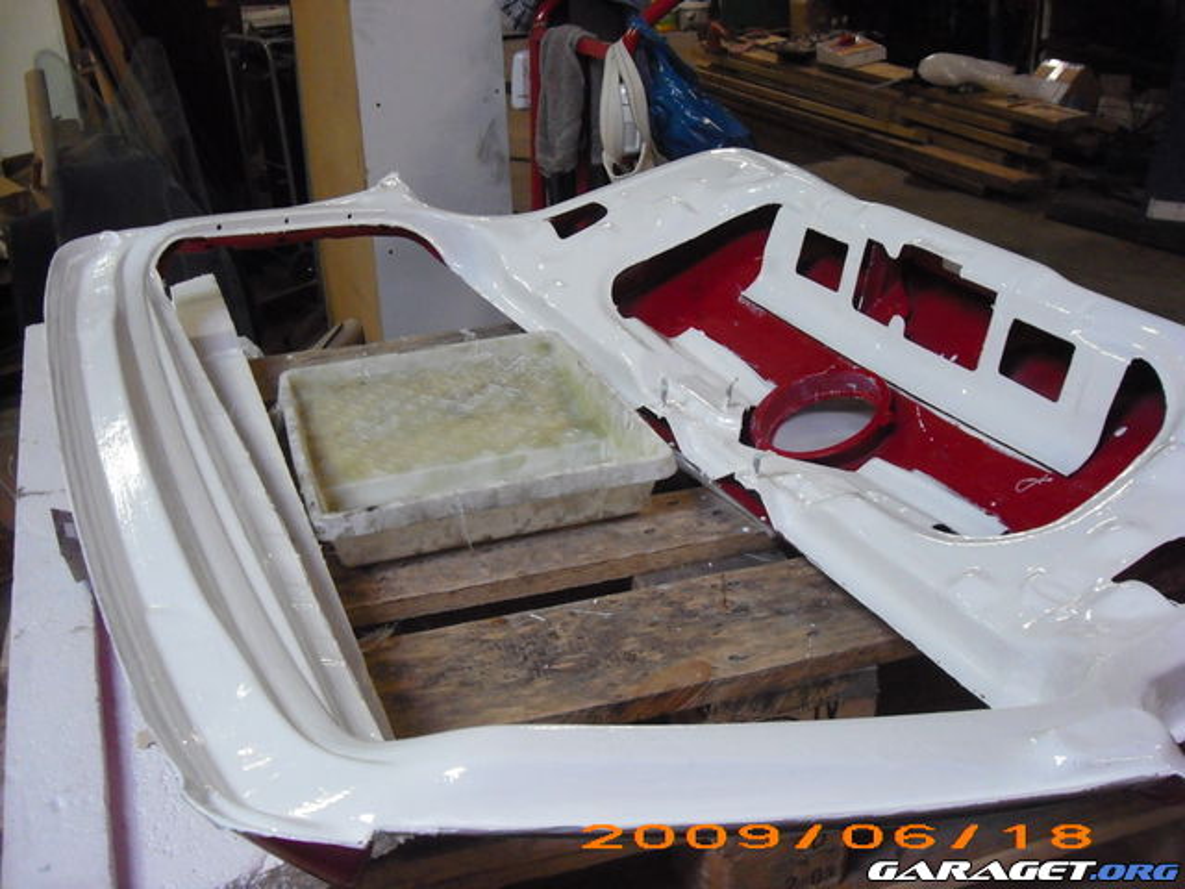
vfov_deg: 38.7
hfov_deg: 50.1
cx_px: 592
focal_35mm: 37
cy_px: 444
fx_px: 1267
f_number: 2.7
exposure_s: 1/50
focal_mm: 6.2
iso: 500
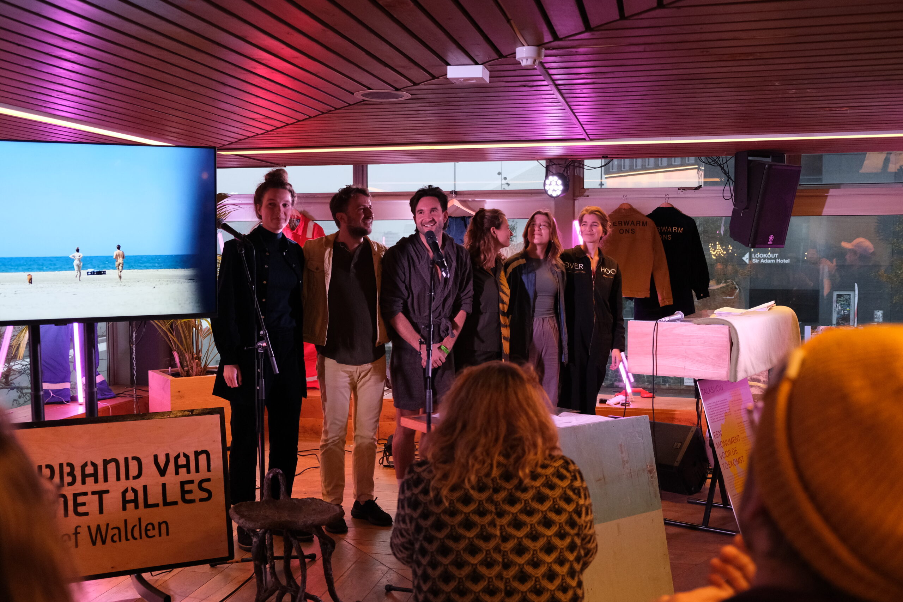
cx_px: 452
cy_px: 301
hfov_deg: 54.4
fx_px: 878
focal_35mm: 35
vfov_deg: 37.9
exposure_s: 1/200
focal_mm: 23.3
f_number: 3.2
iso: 2000
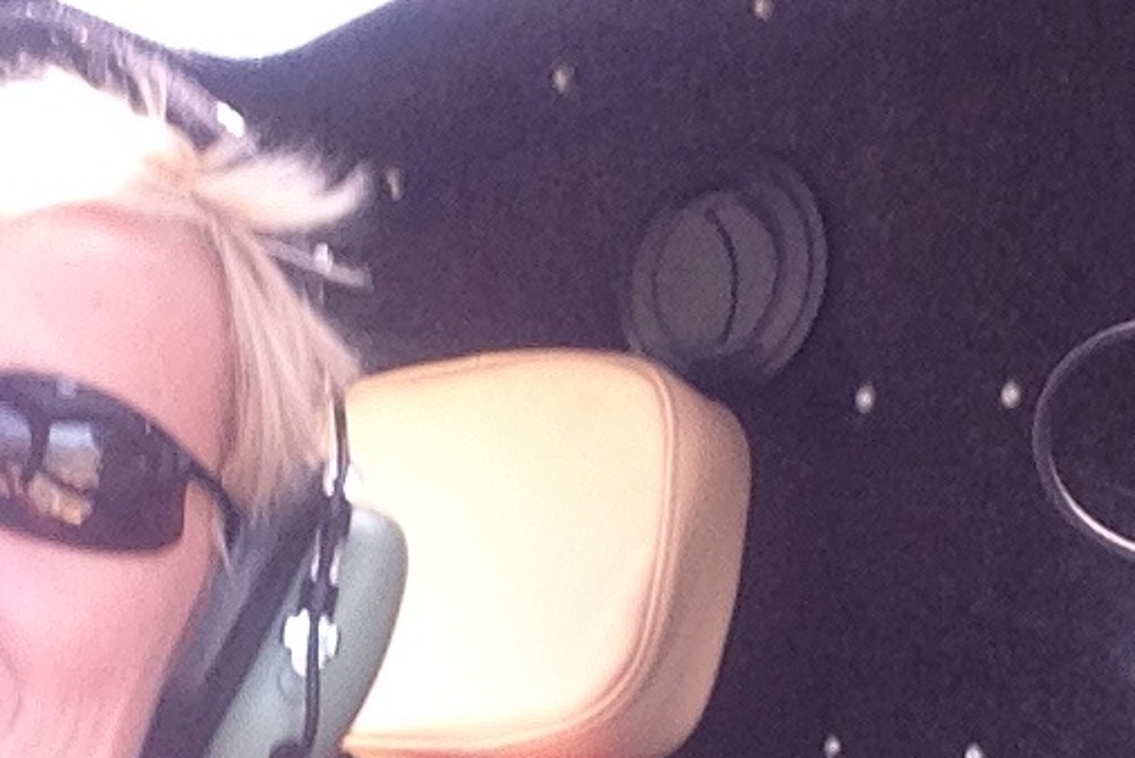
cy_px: 789
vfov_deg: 14.6
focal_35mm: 92
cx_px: 639
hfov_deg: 22.1
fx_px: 2902
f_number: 2.4
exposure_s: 1/60
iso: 40
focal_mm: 2.18
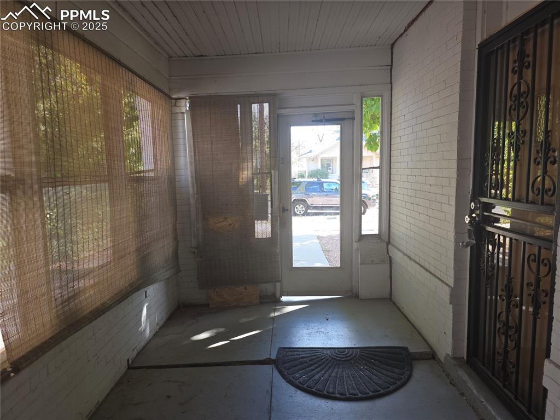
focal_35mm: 23
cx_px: 280
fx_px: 372
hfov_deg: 74.0
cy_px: 210
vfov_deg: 58.8
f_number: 1.7
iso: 20
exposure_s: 1/60
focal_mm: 6.3
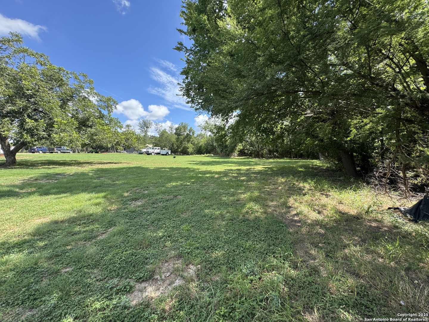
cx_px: 214
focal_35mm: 14
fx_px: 174
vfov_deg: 85.7
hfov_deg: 102.1
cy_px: 161
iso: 50
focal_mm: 2.22
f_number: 2.2
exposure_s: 1/582
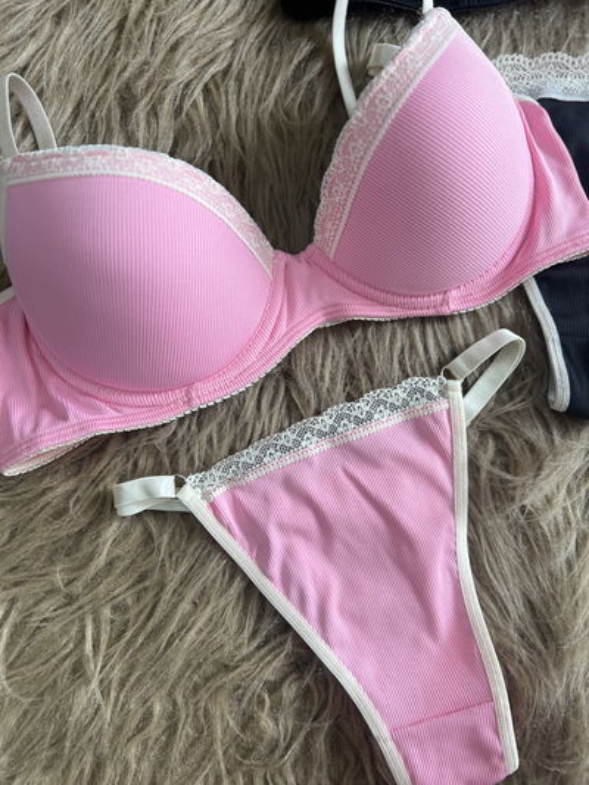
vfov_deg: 67.3
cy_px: 392
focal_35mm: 26
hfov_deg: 53.1
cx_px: 294
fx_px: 590
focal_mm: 5.7
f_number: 1.5
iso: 40
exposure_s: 1/199
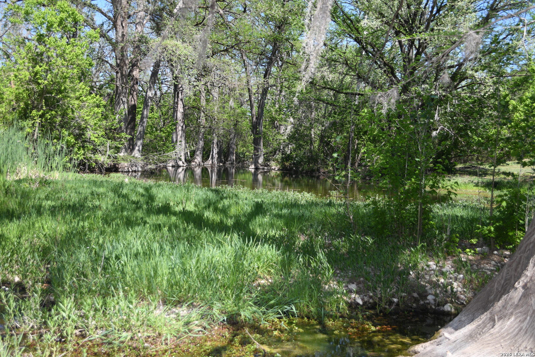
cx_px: 268
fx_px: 639
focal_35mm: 43
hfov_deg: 45.4
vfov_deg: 31.2
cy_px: 178
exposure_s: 1/250
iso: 72
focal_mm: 29
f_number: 4.5
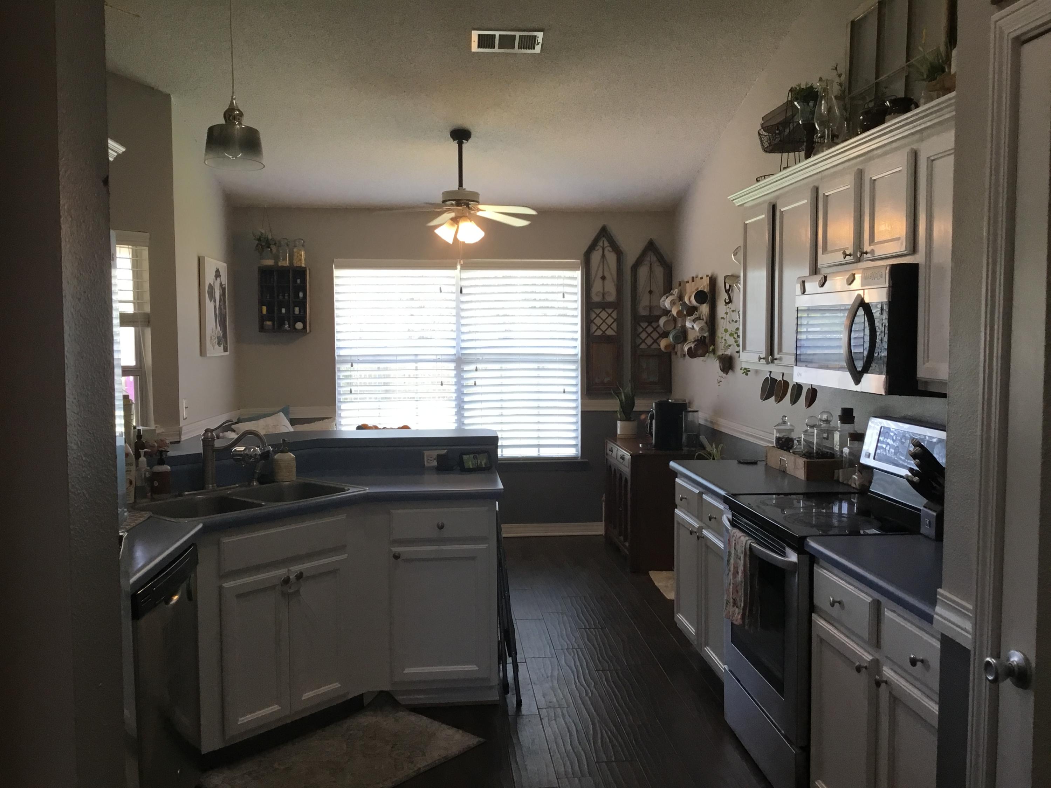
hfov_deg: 58.4
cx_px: 526
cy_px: 394
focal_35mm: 31
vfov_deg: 45.4
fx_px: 941
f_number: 2.4
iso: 25
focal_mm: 3.3
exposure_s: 1/30
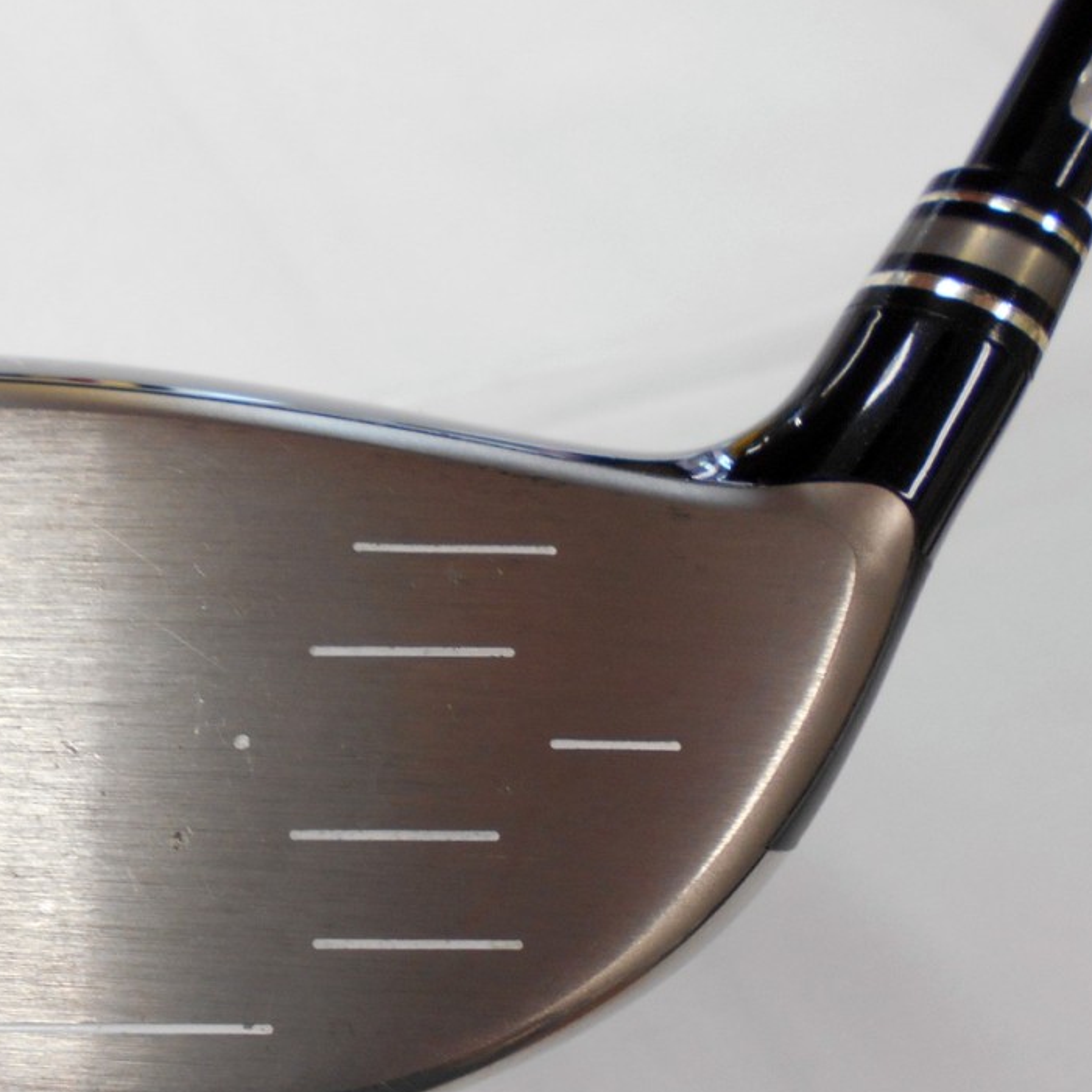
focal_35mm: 41
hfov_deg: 39.1
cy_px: 711
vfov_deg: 40.5
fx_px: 1463
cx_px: 193
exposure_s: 1/30
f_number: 3.2
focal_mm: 4.6
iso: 110
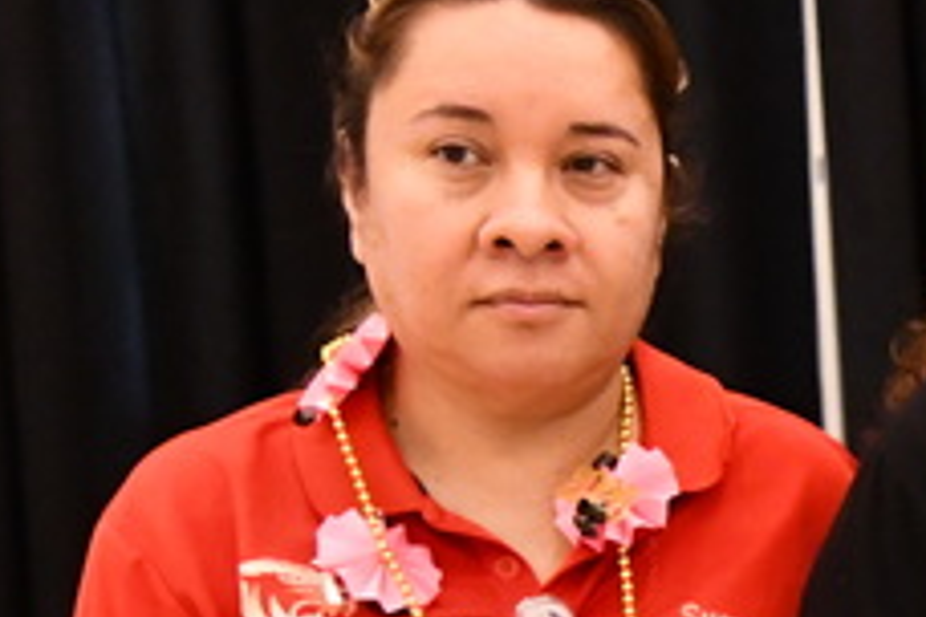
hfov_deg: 7.3
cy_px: 879
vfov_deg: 5.1
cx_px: 1962
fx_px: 6919
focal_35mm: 269
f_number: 7.1
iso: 5000
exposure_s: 1/200
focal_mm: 40
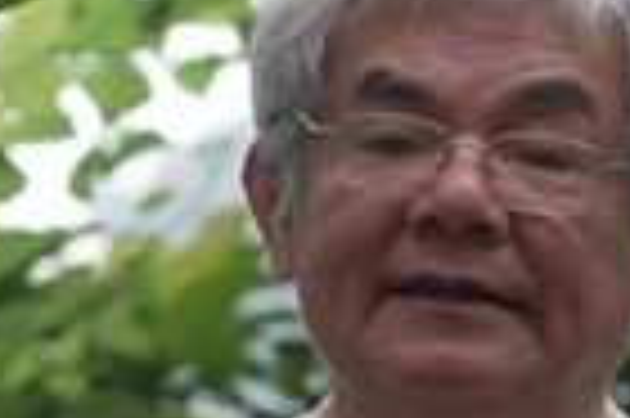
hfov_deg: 5.0
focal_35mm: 411
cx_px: 104
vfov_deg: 3.3
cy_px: 584
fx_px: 7184
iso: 3200
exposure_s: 1/250
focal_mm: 82
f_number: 4
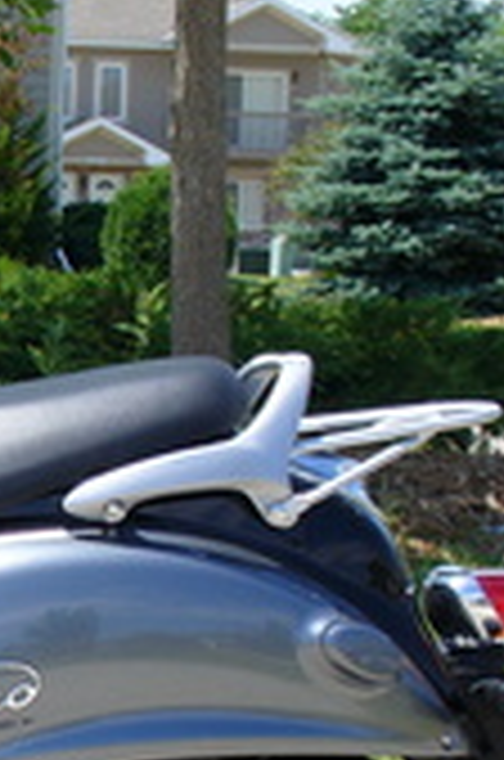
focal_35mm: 148
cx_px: -351
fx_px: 3121
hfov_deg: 8.9
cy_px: 623
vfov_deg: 13.8
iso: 80
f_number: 6
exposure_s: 1/160
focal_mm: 7.9
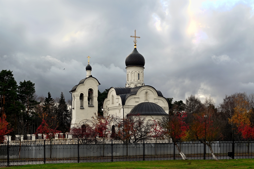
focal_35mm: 45
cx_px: 127
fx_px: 317
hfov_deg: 43.6
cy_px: 84
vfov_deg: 29.8
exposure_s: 1/125
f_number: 11
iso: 180
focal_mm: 45
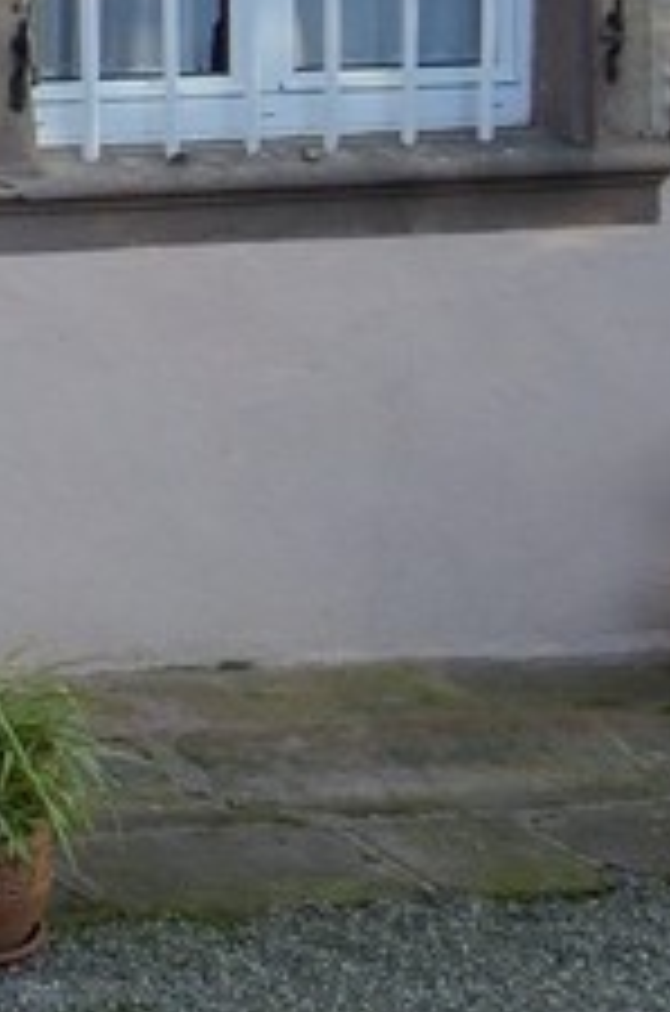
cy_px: -1169
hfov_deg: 6.8
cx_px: -1686
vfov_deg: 10.8
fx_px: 4796
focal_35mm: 171
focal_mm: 24
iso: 200
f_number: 5
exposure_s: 1/160
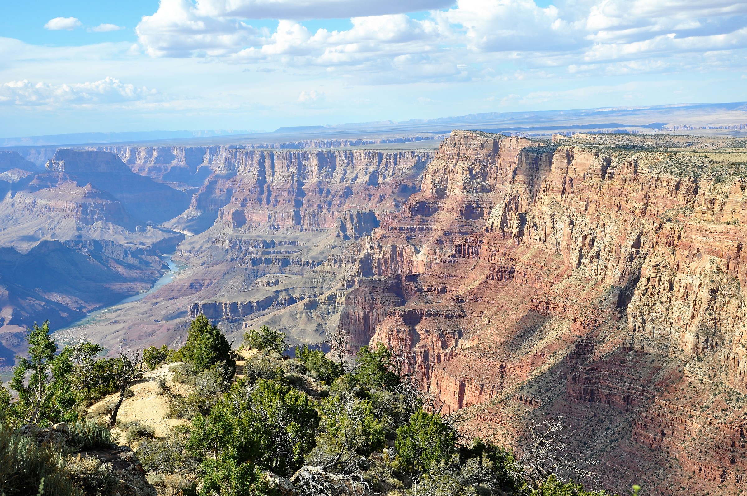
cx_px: 374
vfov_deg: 26.4
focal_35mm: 51
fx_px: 1057
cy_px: 248
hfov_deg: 38.9
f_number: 9
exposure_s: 1/320
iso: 200
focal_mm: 34
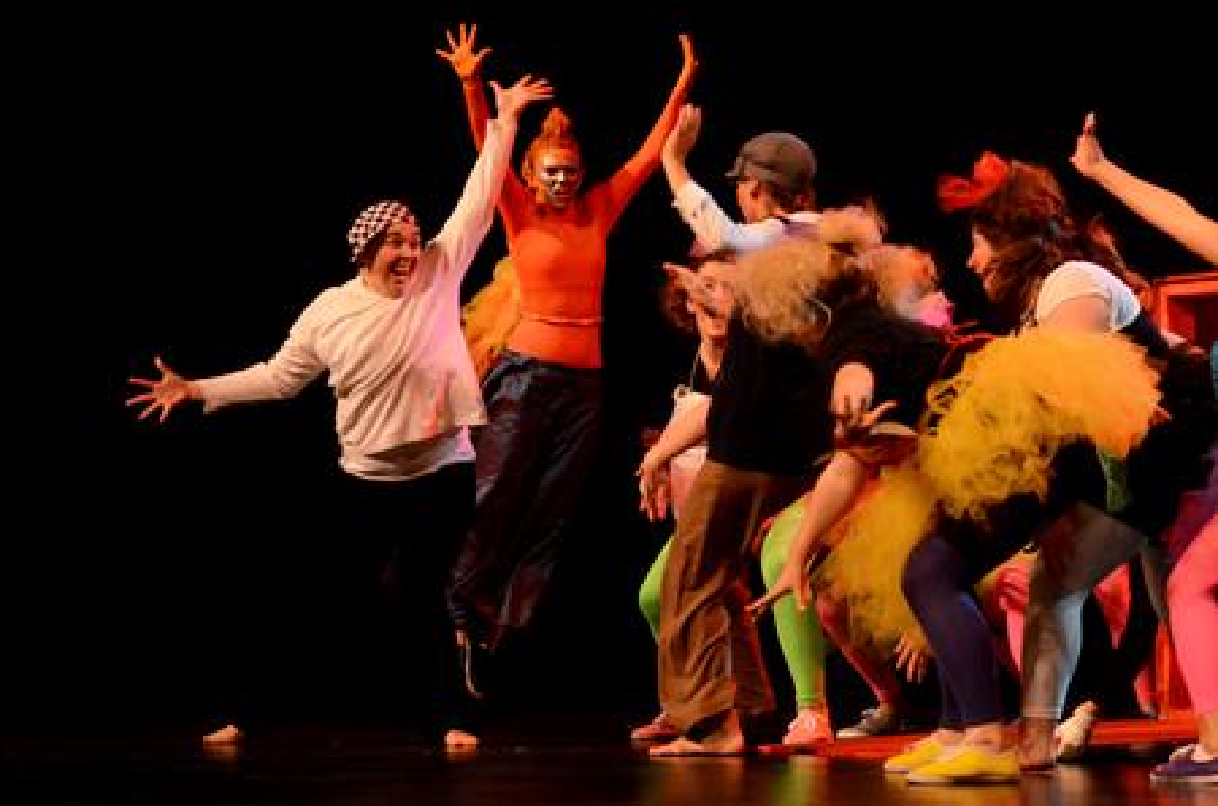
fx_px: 6077
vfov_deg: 7.6
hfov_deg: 11.4
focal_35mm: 180
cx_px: 609
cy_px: 403
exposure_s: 1/320
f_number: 4.5
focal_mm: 120
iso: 3200
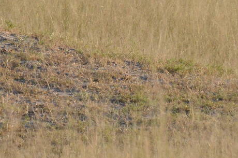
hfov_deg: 1.0
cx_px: -25
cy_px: 9
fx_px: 13080
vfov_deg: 0.7
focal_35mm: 1982
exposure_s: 1/2500
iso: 2500
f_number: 13
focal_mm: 380
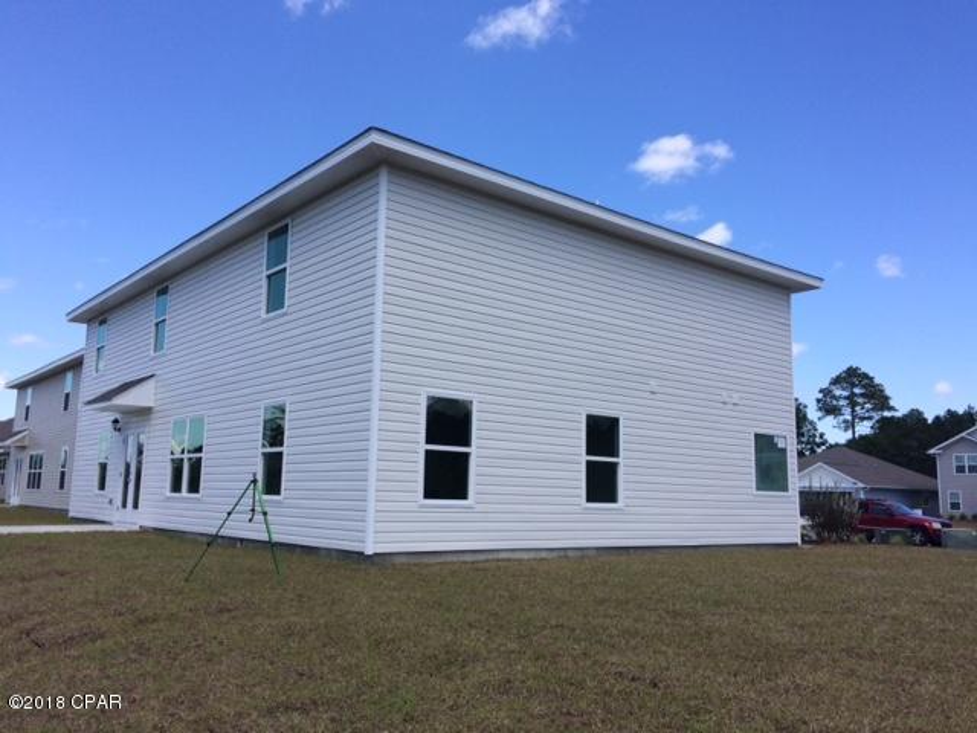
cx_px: 488
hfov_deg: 61.7
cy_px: 366
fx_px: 818
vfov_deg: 48.2
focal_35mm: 29
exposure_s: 1/1466
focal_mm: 4.15
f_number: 2.2
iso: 32
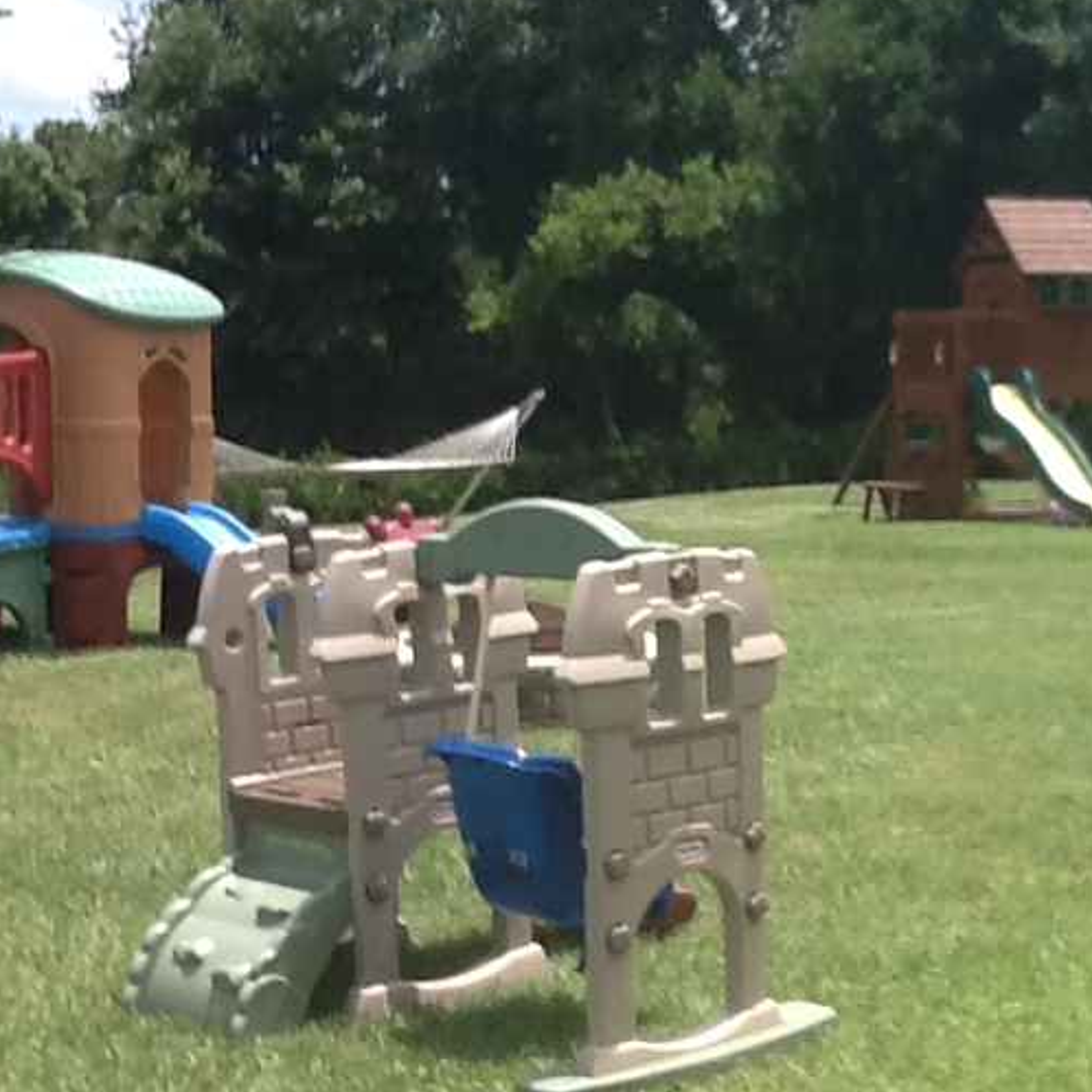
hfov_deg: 23.0
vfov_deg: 23.1
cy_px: 515
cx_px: 717
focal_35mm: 75
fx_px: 2677
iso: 40
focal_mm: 2.03
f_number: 2.4
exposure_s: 1/891
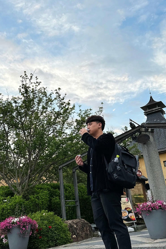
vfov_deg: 53.1
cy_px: 123
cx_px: 70
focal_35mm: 36
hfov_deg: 36.8
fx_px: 249
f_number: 1.78
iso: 80
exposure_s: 1/1289
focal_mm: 6.86
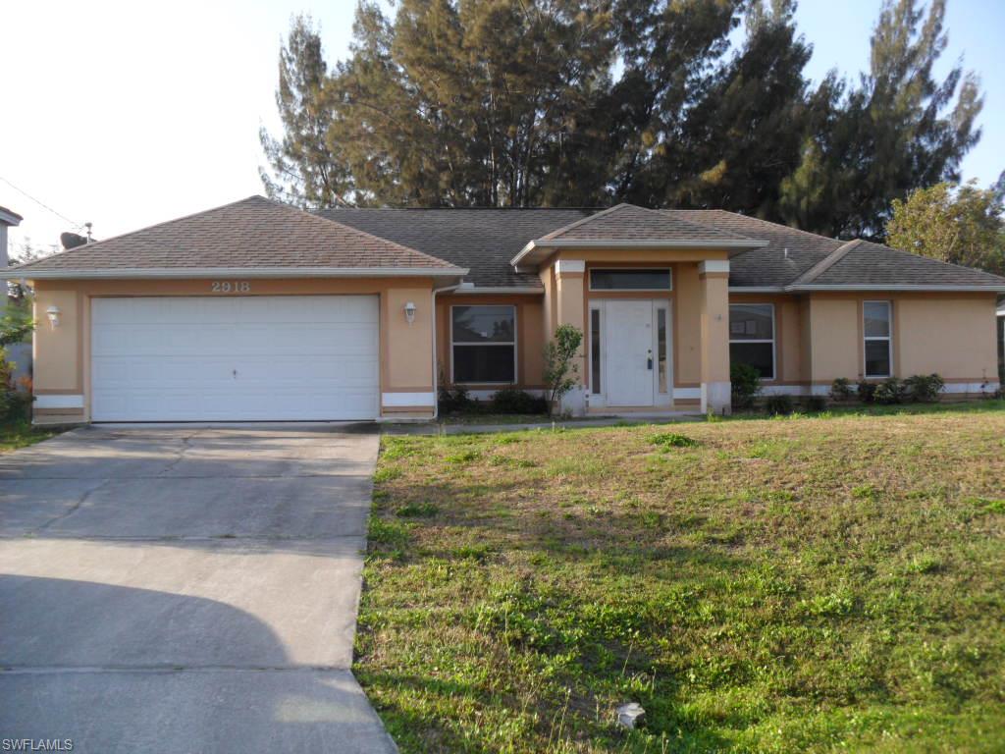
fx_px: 1016
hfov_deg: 52.6
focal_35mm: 35
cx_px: 502
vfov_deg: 40.7
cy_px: 377
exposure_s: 1/500
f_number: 3
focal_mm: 6.3
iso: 80
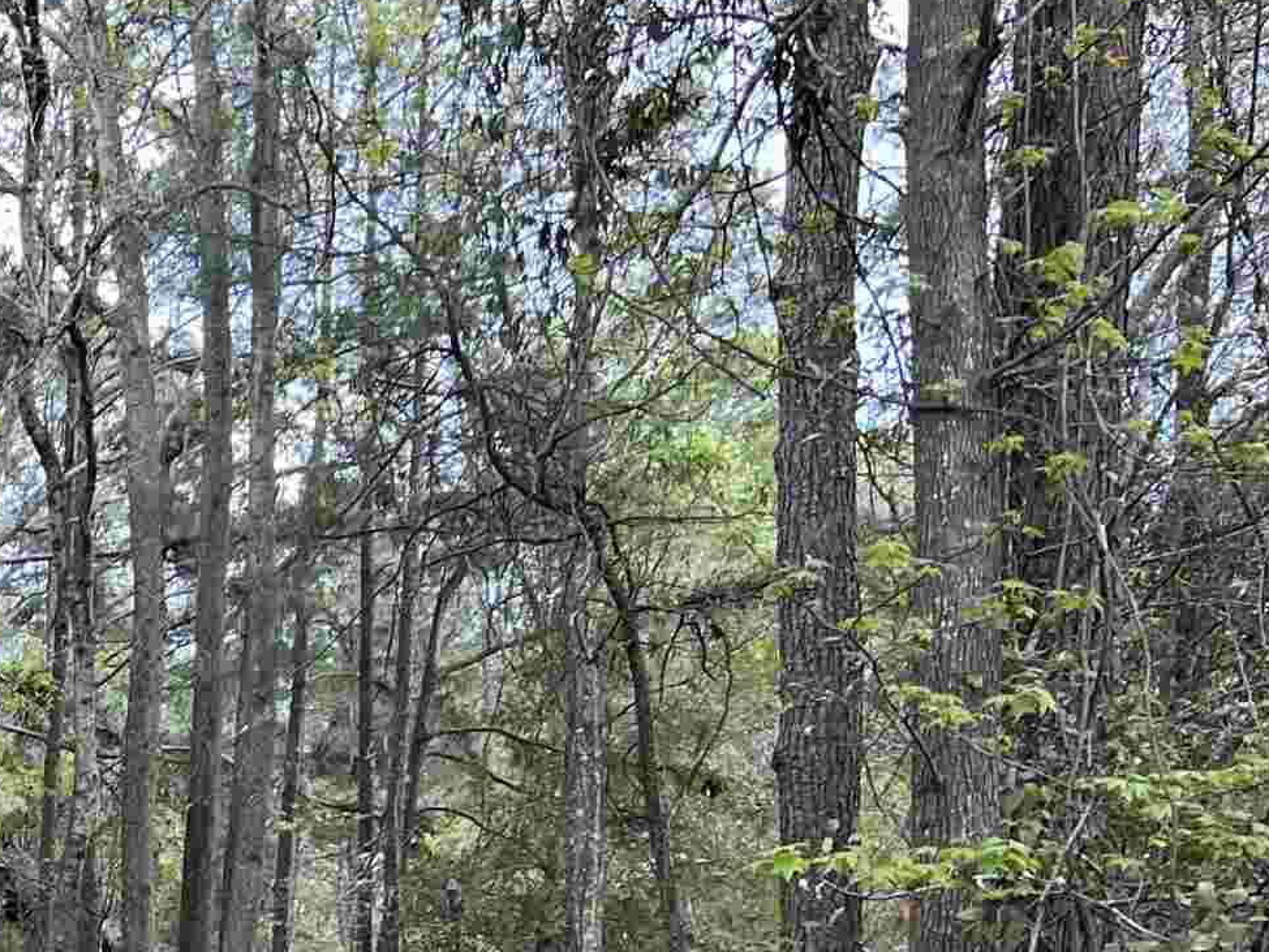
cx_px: -560
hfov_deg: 20.8
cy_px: 1317
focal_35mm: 82
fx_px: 3007
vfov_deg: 16.7
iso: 40
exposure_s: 1/178
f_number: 1.5
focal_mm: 5.7
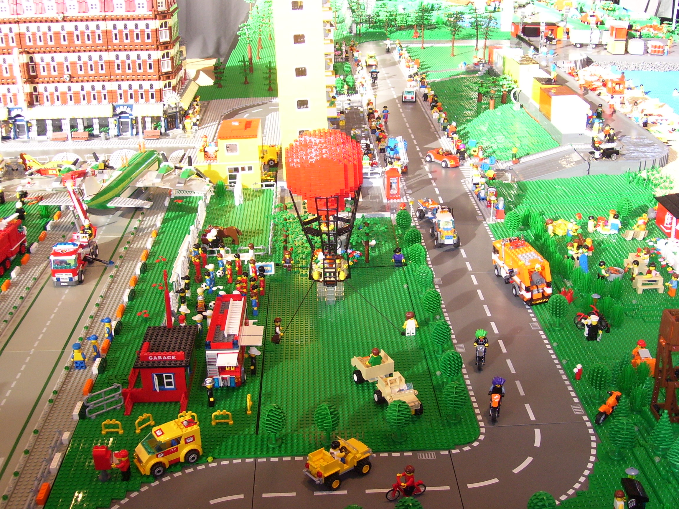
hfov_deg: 42.1
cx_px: 340
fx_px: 883
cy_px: 254
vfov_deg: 32.2
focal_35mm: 45
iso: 125
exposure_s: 1/60
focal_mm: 7.6
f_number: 3
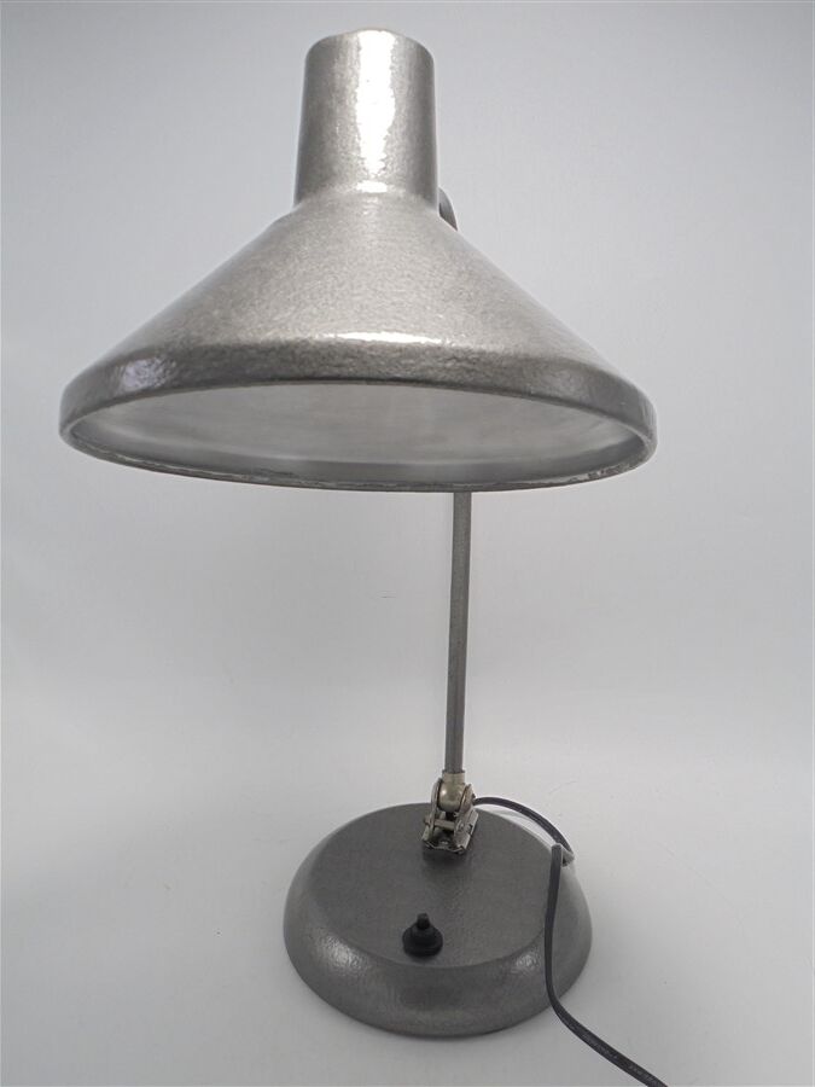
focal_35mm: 38
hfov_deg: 37.7
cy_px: 544
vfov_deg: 49.0
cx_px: 408
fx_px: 1193
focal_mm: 6.9
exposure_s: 1/50
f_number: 4.2
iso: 100
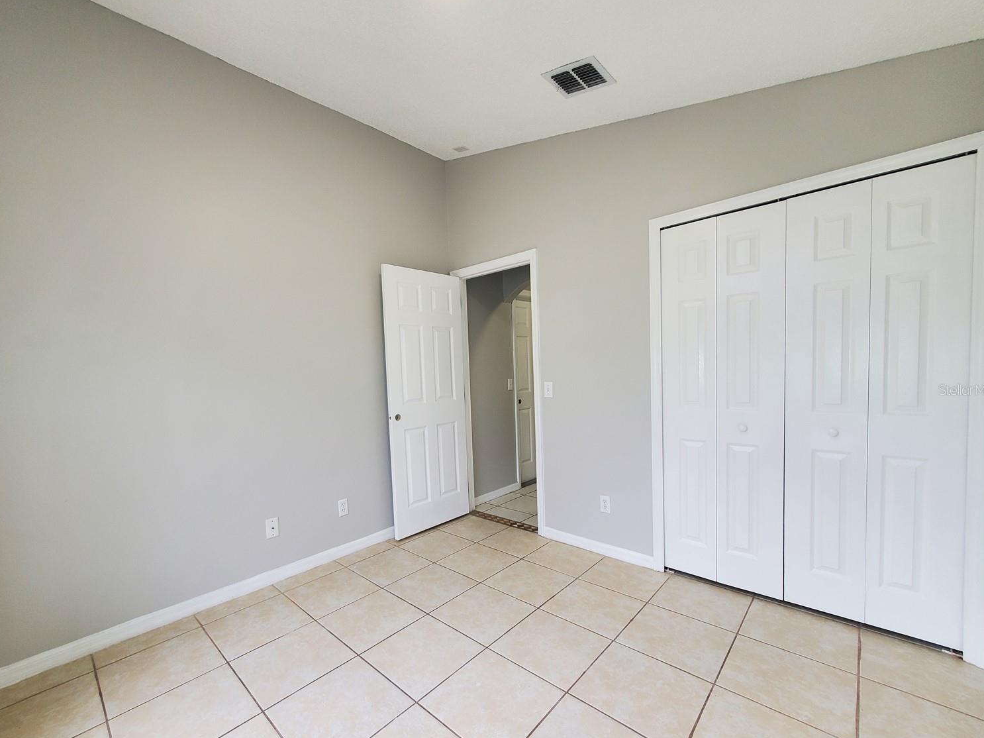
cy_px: 390
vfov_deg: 85.6
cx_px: 471
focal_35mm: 14
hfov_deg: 102.0
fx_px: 398
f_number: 2.2
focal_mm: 1.8
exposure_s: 1/50
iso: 80
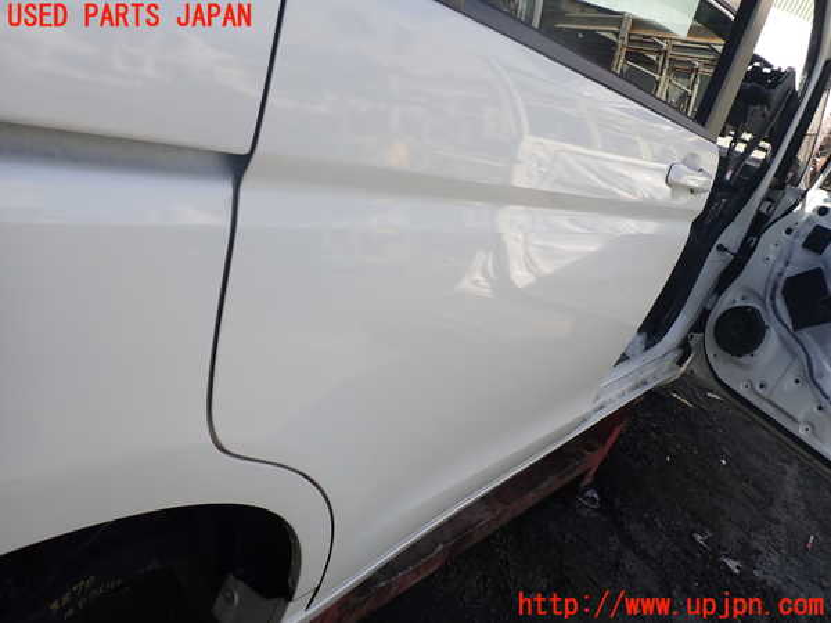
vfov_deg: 54.9
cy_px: 312
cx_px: 416
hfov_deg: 69.4
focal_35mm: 25
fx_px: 600
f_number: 2.8
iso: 100
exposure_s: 1/640
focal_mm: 4.5
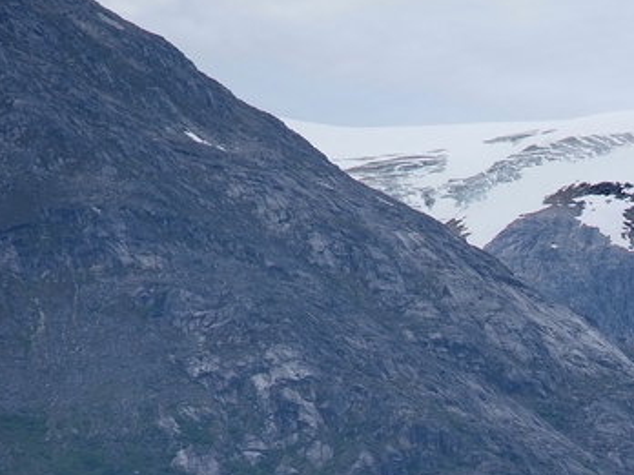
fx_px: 7784
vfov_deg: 3.5
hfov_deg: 4.6
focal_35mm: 425
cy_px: 637
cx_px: 831
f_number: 5.6
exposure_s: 1/250
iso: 100
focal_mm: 120
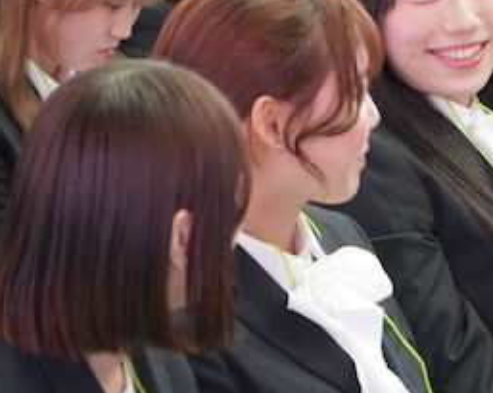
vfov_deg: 5.4
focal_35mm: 287
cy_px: 114
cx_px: 468
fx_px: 4183
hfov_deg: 6.7
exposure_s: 1/160
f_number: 4
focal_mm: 105
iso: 5000
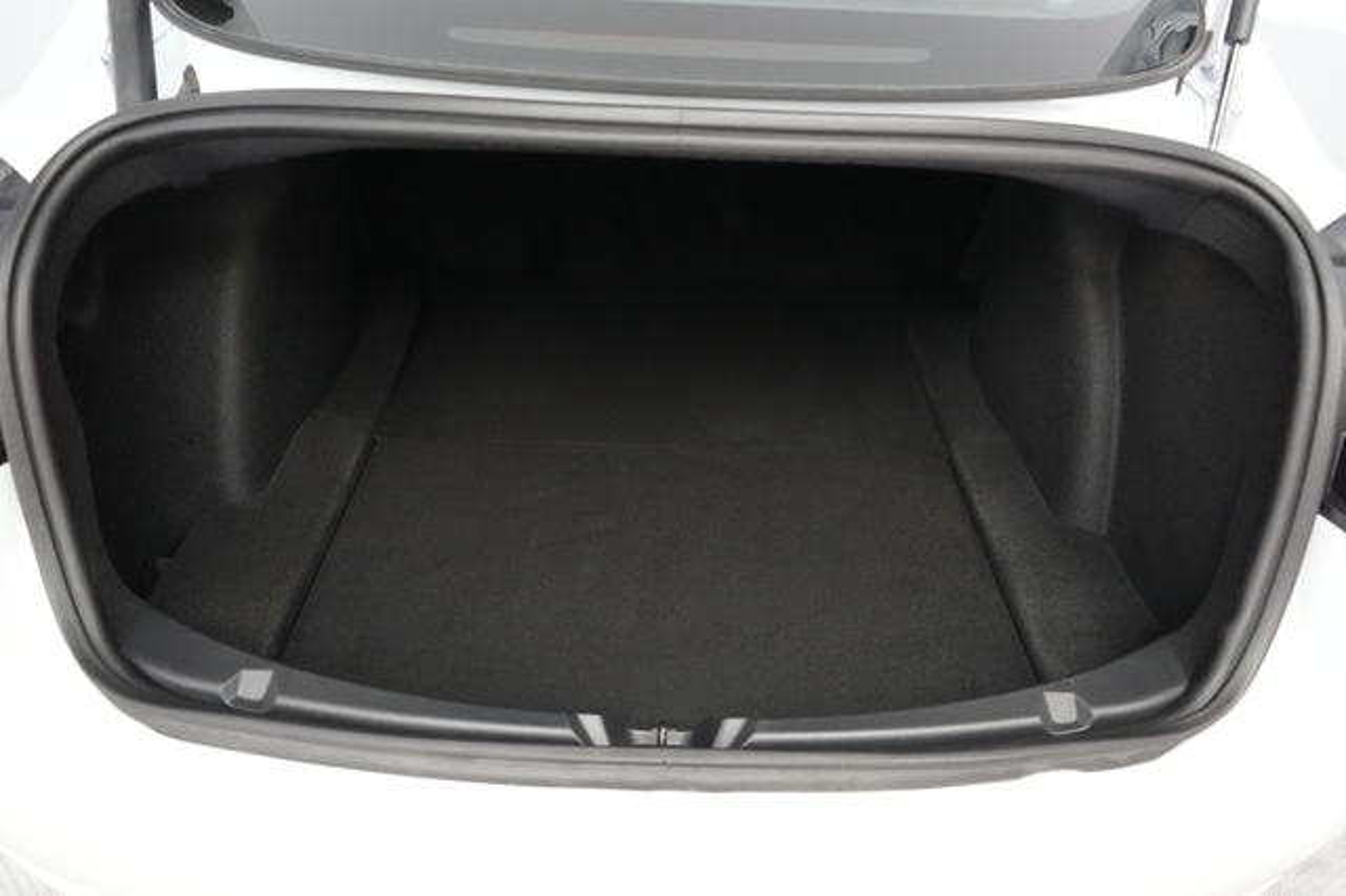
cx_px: 673
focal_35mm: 26
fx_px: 972
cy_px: 448
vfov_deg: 49.5
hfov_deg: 69.4
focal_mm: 26
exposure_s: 1/160
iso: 6400
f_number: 2.8
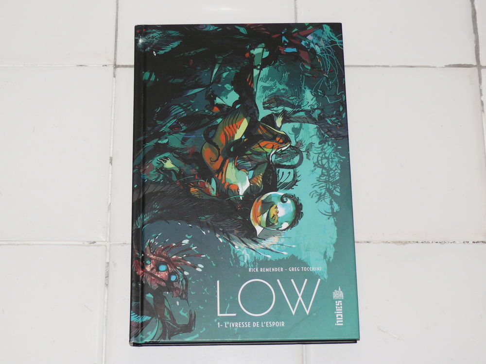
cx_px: 243
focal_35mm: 75
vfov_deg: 19.6
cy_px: 182
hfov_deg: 26.0
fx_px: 1053
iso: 100
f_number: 3.2
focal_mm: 12.4
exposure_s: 1/30
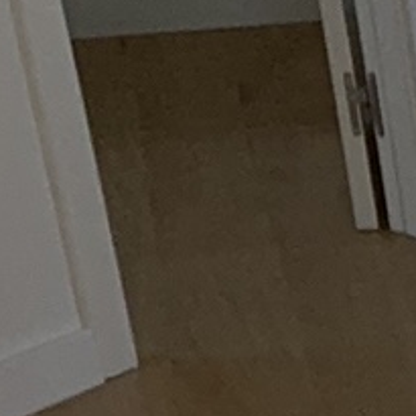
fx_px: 3127
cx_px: 1390
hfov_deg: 6.7
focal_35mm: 230
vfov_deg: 6.8
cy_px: 1254
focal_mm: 4.25
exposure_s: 1/420
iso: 25
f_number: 1.8
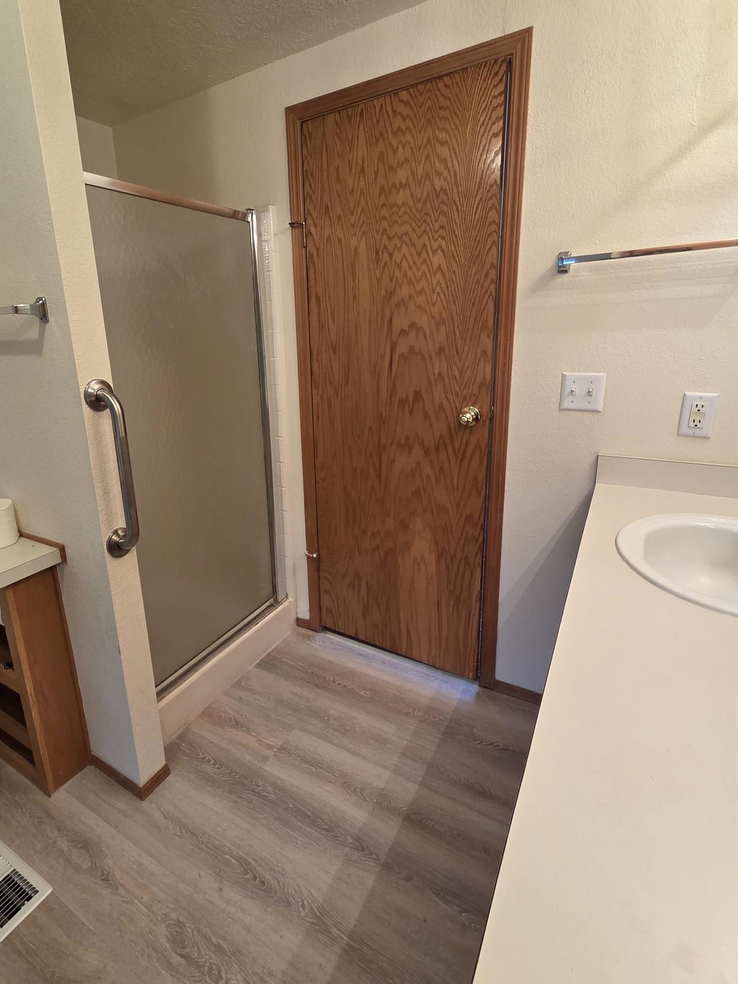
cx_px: 304
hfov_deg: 77.4
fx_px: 455
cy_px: 450
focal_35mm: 16
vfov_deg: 94.3
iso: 200
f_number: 2.2
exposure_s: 1/60
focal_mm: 2.2
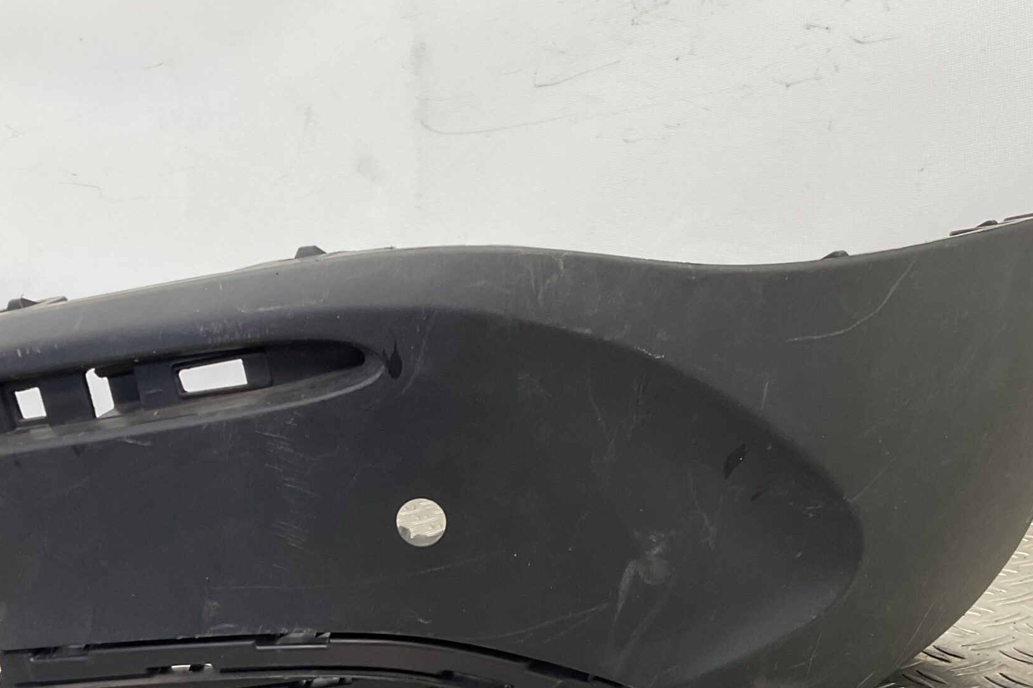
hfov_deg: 41.8
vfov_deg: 28.1
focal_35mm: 47
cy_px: 543
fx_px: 1348
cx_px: 440
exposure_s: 1/100
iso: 32
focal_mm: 3
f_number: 1.8
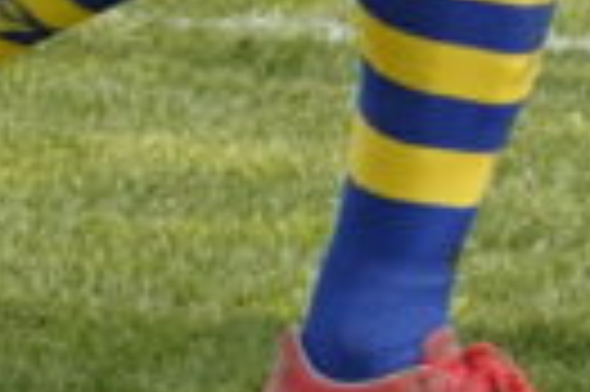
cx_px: 1414
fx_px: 21557
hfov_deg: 1.6
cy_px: -640
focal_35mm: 1317
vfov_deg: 1.0
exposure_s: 1/1000
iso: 1250
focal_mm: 112
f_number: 10
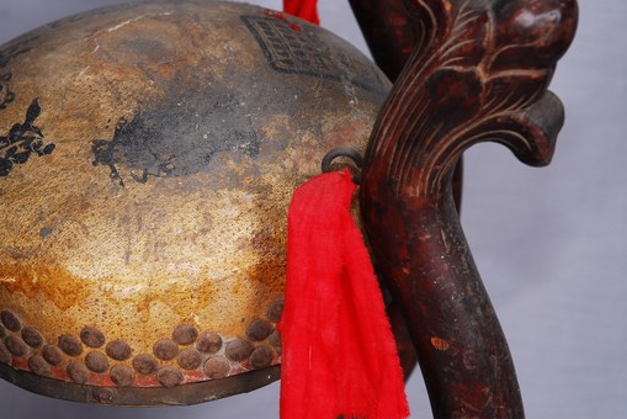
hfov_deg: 15.5
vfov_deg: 10.4
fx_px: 2300
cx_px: 234
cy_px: 201
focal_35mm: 132
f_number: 7.1
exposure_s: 1/40
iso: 100
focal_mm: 70
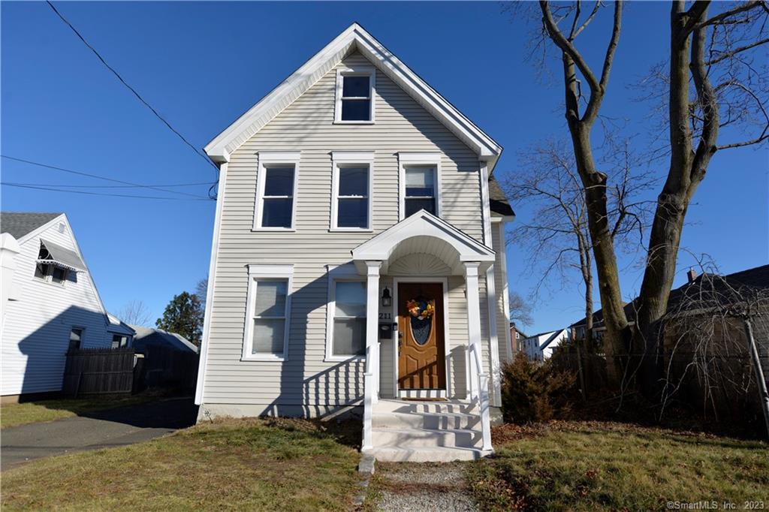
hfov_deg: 81.2
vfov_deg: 59.5
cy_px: 256
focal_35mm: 21
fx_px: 448
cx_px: 384
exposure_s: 1/800
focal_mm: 21
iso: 100
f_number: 5.6
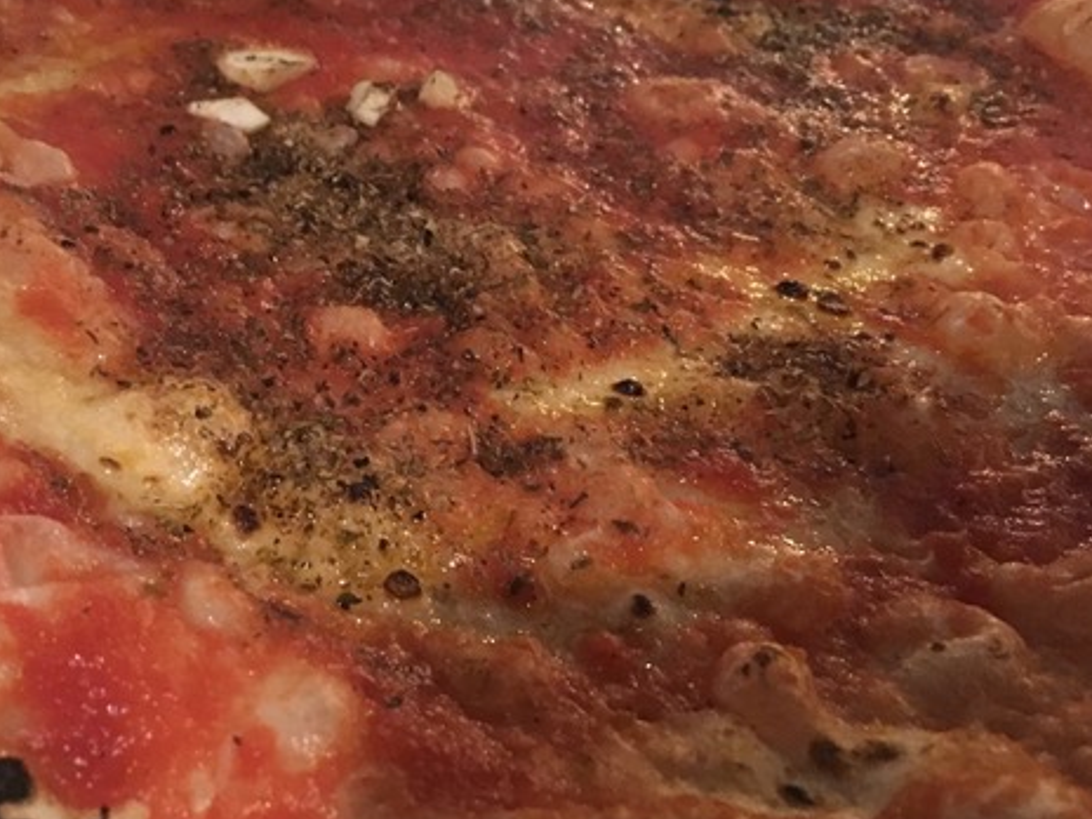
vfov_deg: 36.0
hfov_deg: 46.3
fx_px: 1262
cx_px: 400
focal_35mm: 40
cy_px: 393
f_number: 2.2
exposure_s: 1/17
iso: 640
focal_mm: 4.15
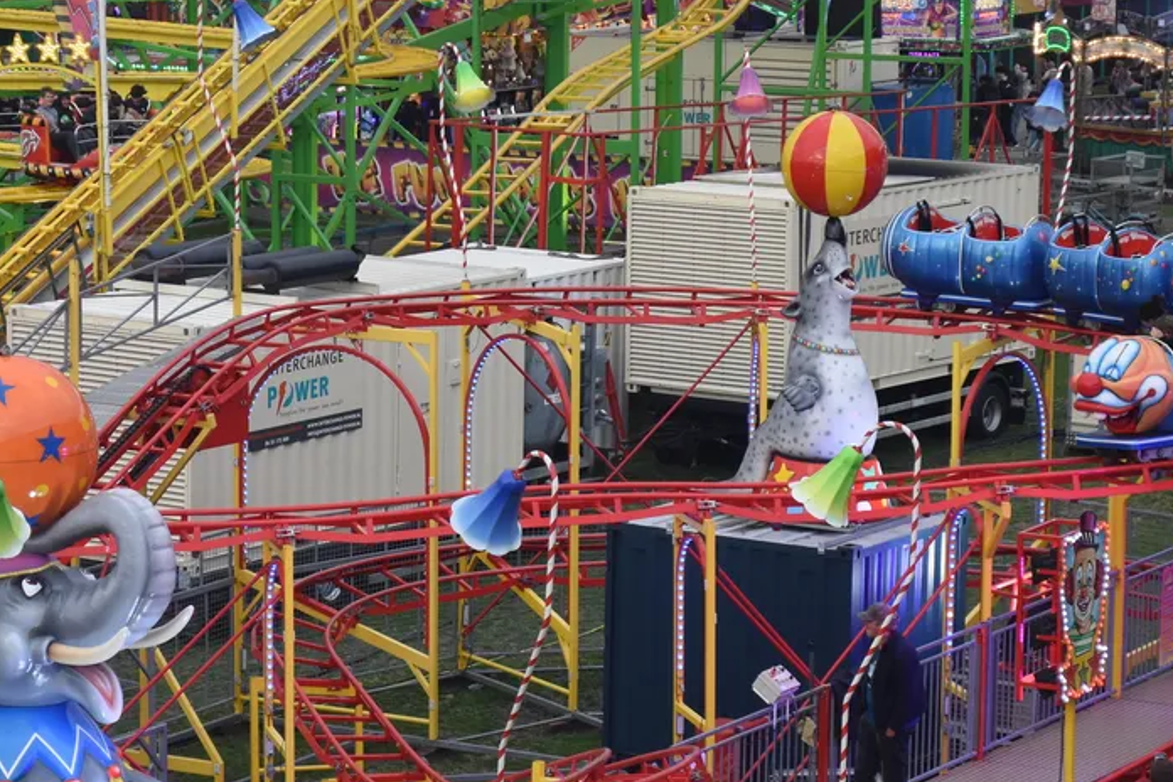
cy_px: 447
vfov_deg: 9.9
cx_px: 416
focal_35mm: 138
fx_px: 4496
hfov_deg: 14.8
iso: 800
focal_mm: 50
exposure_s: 1/400
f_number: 5.6
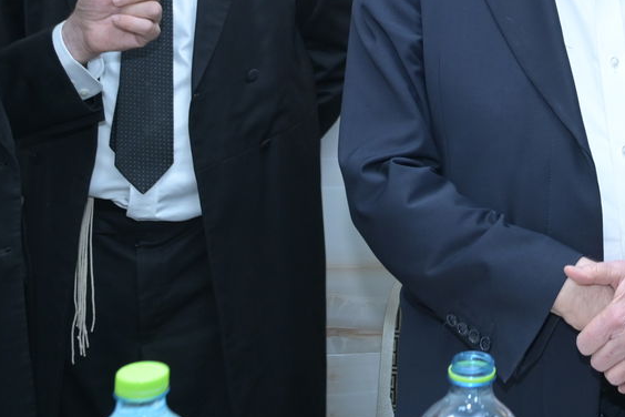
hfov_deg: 27.4
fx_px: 1163
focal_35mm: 67
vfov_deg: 19.2
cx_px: 698
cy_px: -81
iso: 1600
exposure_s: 1/200
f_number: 5.6
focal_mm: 27
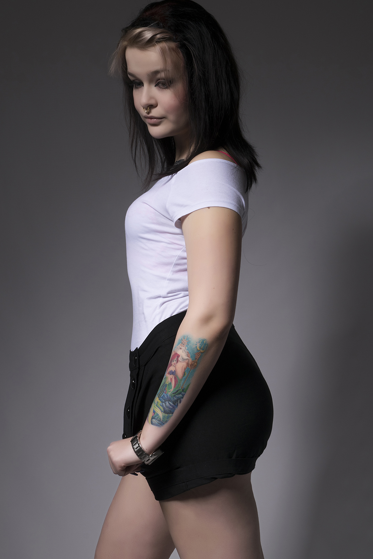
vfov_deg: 25.7
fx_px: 1228
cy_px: 276
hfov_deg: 17.3
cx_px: 187
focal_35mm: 79
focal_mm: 52
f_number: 14
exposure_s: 1/125
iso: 100
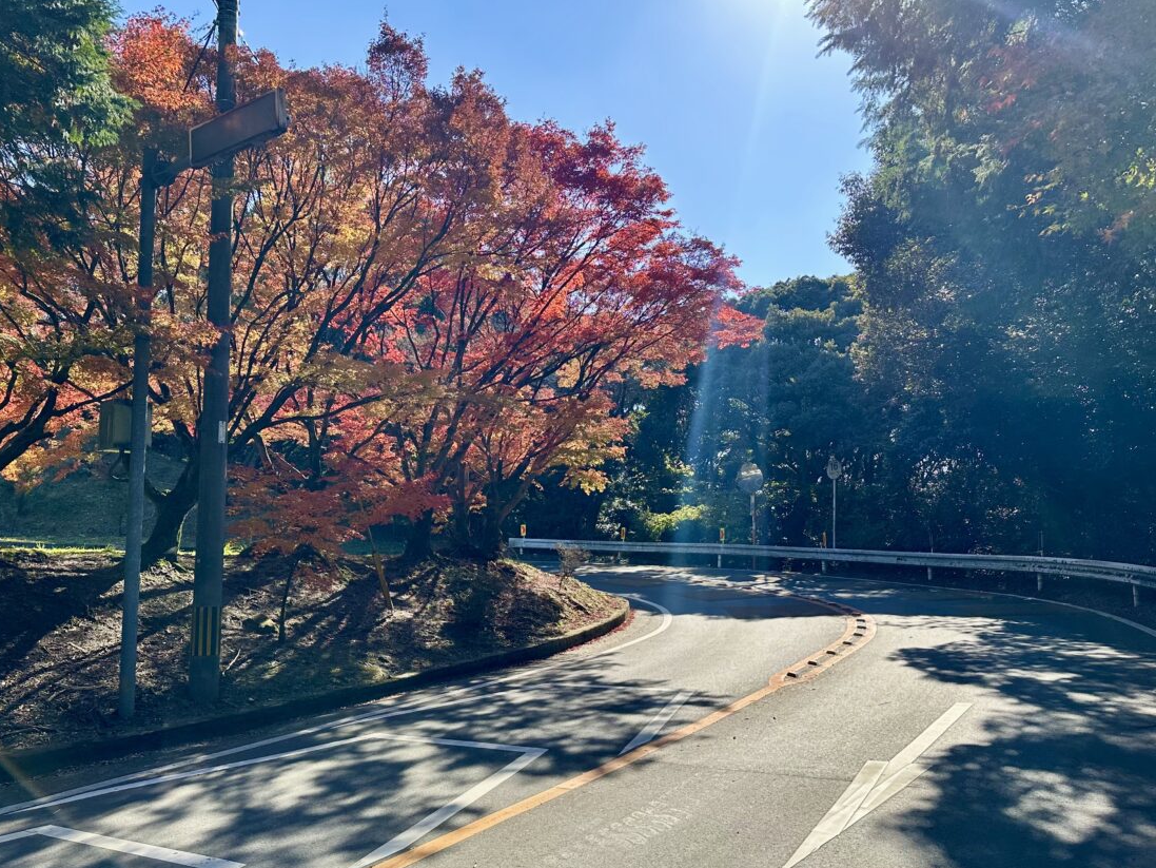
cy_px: 470
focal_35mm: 28
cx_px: 549
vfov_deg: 49.7
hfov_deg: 63.4
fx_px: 935
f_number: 1.78
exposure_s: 1/2353
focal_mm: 6.86
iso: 80
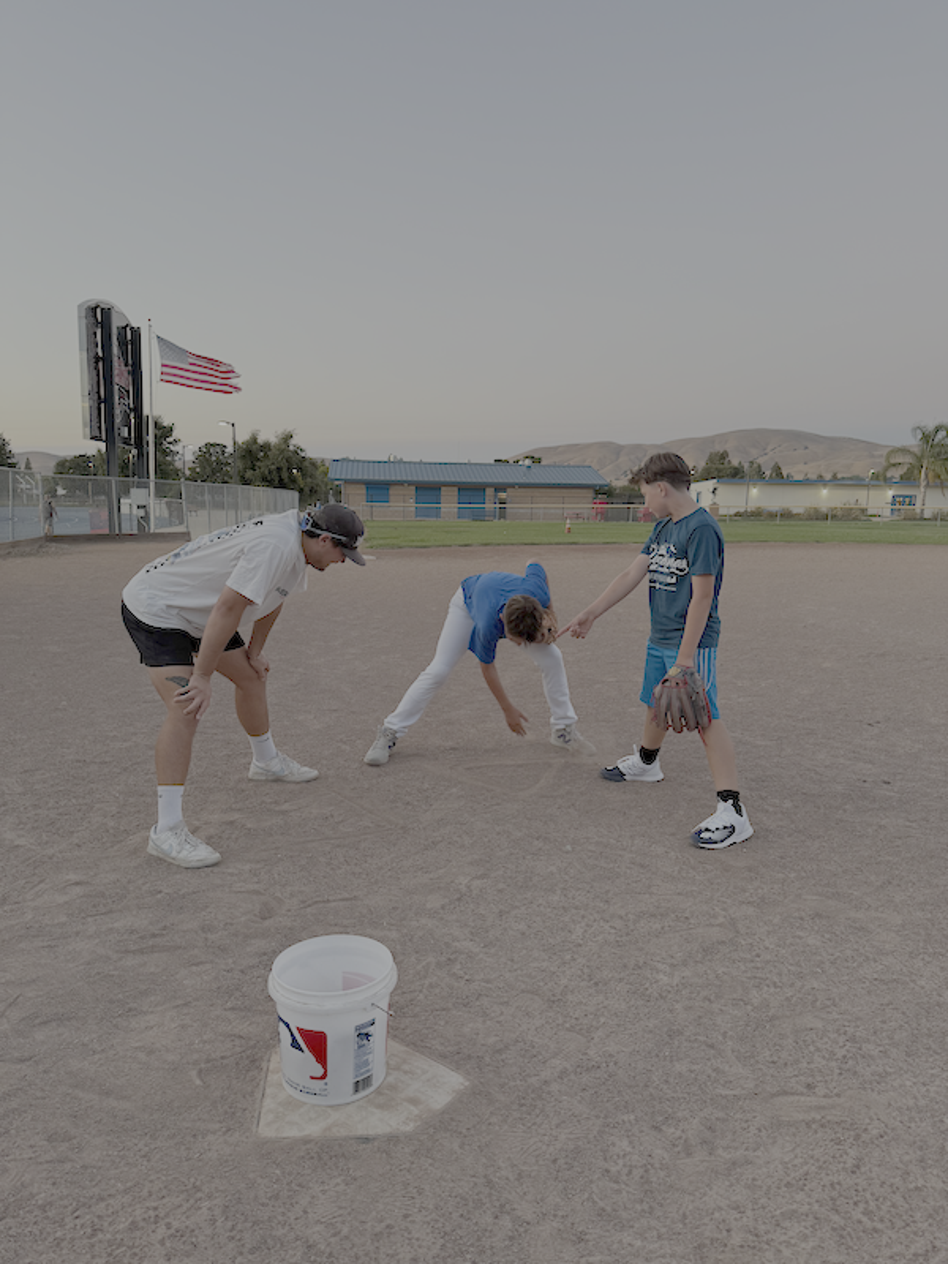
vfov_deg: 71.6
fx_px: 876
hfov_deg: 56.8
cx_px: 474
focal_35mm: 24
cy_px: 632
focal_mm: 6.76
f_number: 1.78
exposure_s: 1/105
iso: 200
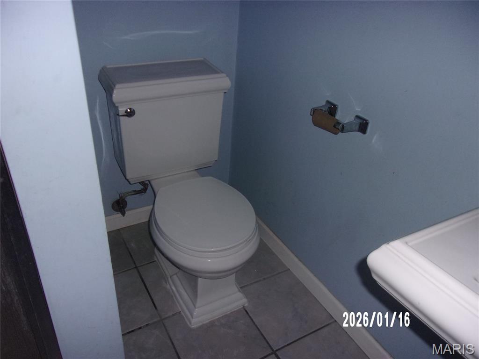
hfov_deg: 65.3
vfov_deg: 51.4
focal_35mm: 27
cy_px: 180
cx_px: 240
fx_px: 374
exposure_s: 1/34
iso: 200
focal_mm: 4.9
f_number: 3
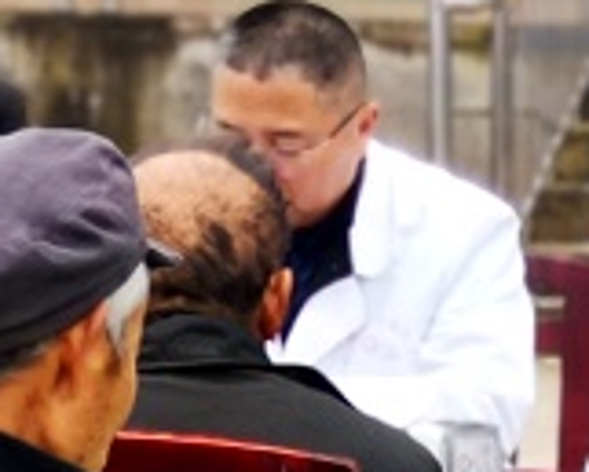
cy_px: -205
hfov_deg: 7.3
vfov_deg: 5.9
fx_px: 4570
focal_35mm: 262
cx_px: -62
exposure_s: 1/382
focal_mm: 3.95
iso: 50
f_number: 4
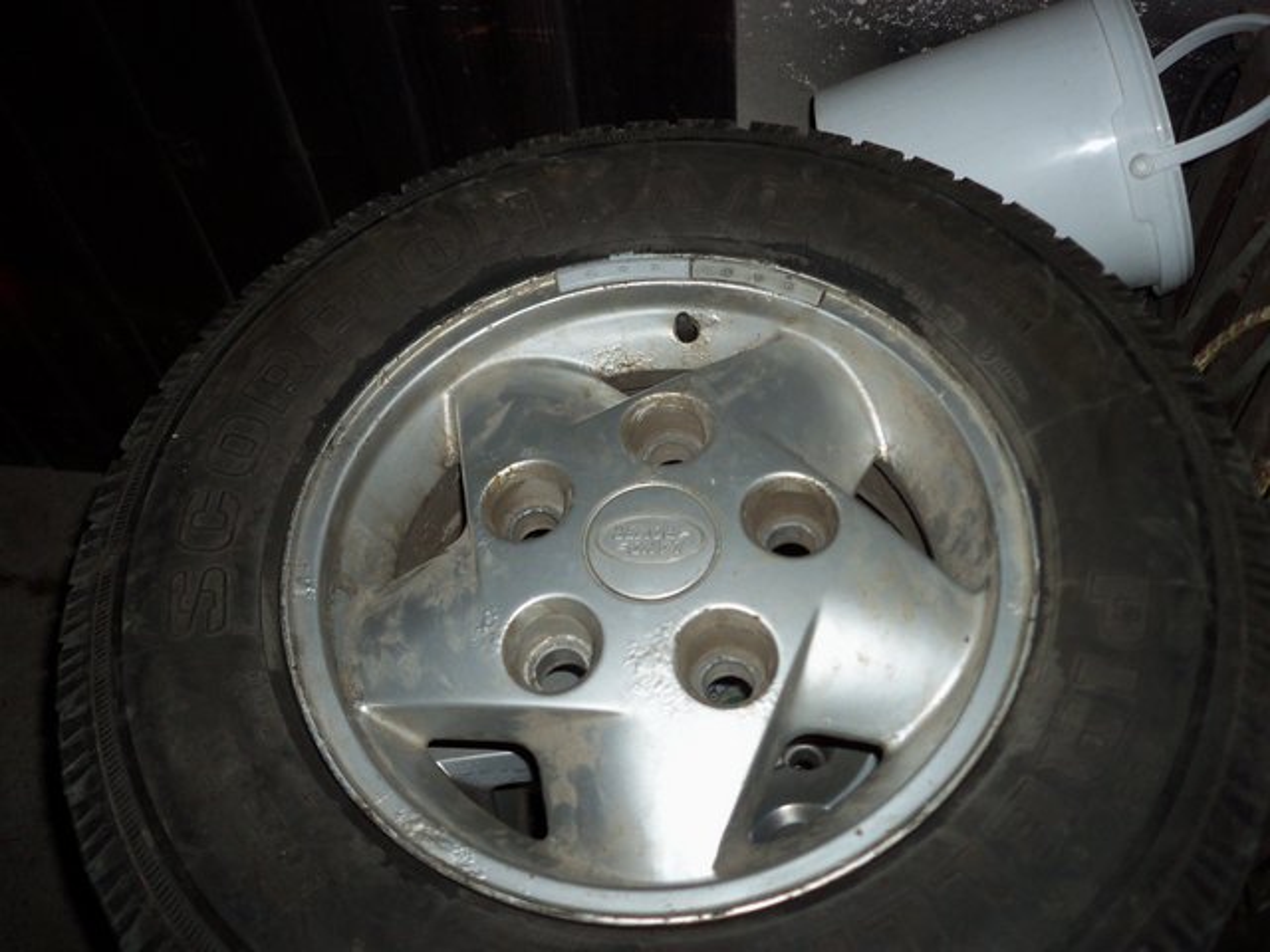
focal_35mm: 34
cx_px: 635
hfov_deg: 54.0
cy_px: 476
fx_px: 1247
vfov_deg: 41.8
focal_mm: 5.7
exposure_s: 1/30
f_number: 2.9
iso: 100
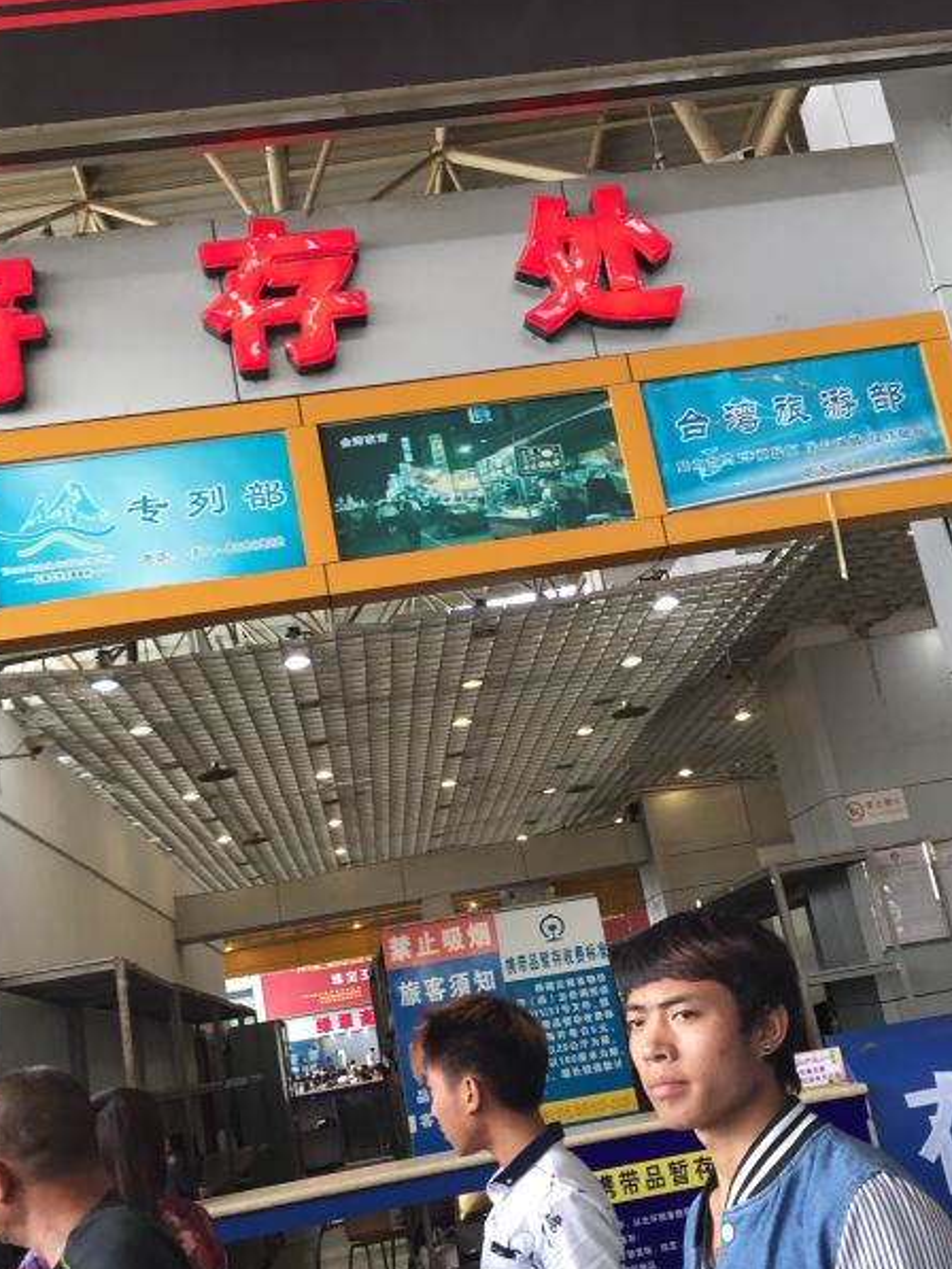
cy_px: 731
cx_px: 458
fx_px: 1246
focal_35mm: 34
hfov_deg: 41.8
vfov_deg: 53.7
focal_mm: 4.15
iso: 50
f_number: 2.2
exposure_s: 1/33
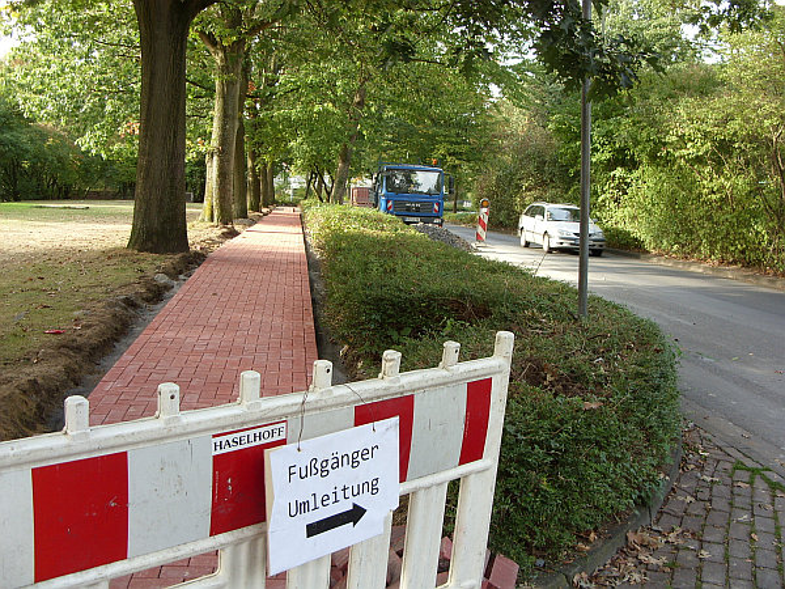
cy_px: 294
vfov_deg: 37.7
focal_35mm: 38
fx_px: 862
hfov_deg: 49.0
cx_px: 392
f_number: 2.8
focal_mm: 6.3
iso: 50
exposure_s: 1/64
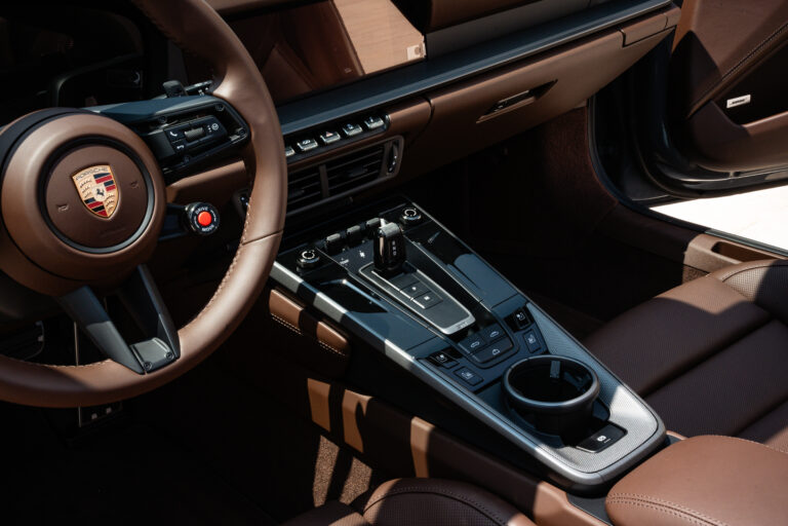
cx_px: 394
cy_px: 263
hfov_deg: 41.6
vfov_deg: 28.4
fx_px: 1037
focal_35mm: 47
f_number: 22
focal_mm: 47.4
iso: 1000
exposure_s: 1/125
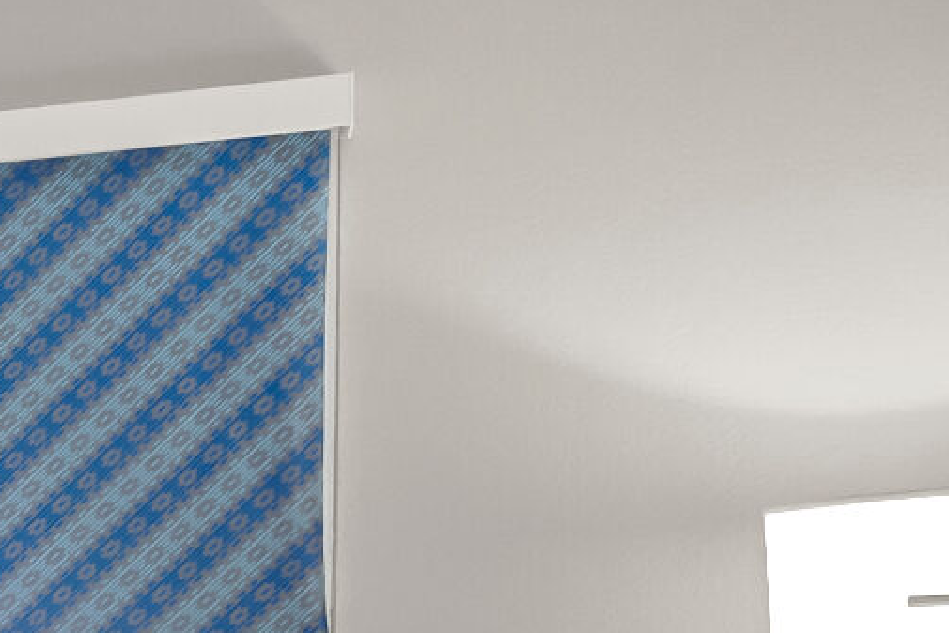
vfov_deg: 13.7
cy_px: 712
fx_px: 2583
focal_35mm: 98
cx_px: -1569
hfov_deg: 13.0
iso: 800
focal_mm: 11
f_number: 8
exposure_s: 1/10
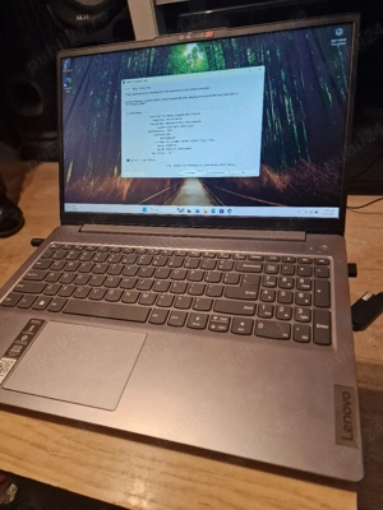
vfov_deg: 73.9
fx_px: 339
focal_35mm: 23
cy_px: 255
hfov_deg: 58.9
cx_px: 192
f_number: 1.8
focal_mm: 6.4
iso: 320
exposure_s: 1/100
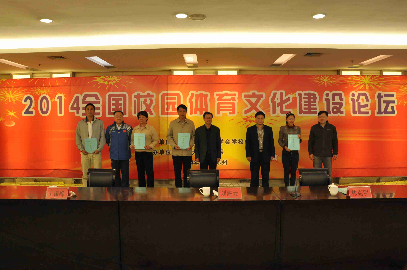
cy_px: 135
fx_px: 305
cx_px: 204
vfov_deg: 47.8
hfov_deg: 67.4
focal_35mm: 27
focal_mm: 18
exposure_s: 1/60
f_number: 6.3
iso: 1600
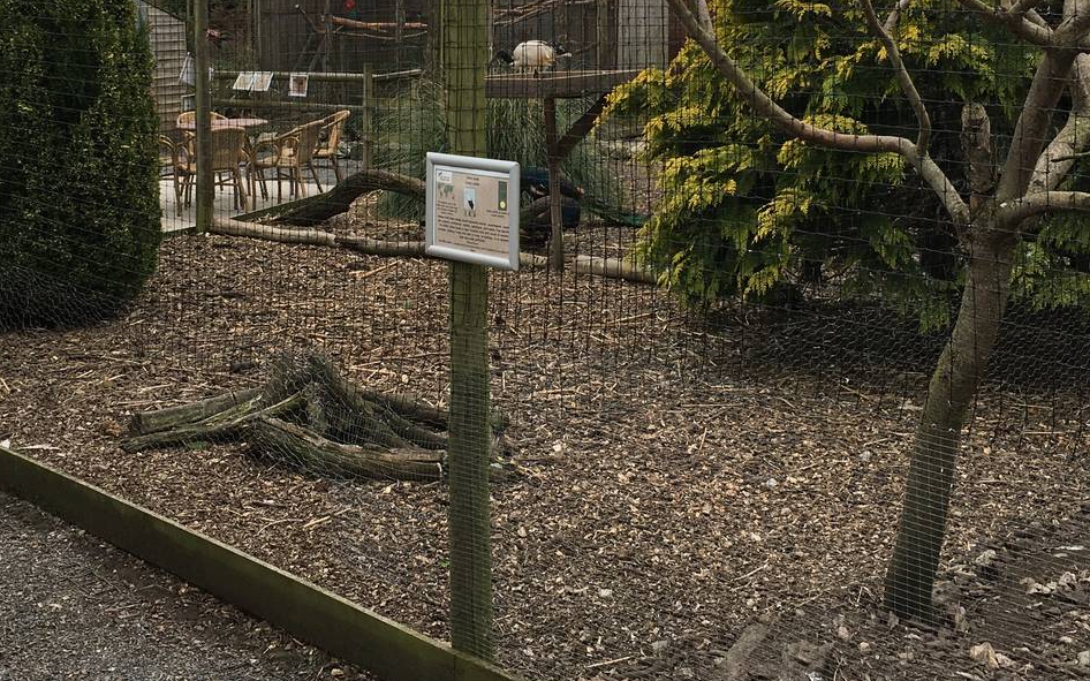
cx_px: 546
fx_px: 1545
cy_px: 134
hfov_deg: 38.9
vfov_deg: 24.5
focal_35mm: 52
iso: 25
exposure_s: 1/523
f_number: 2.2
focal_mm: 4.15
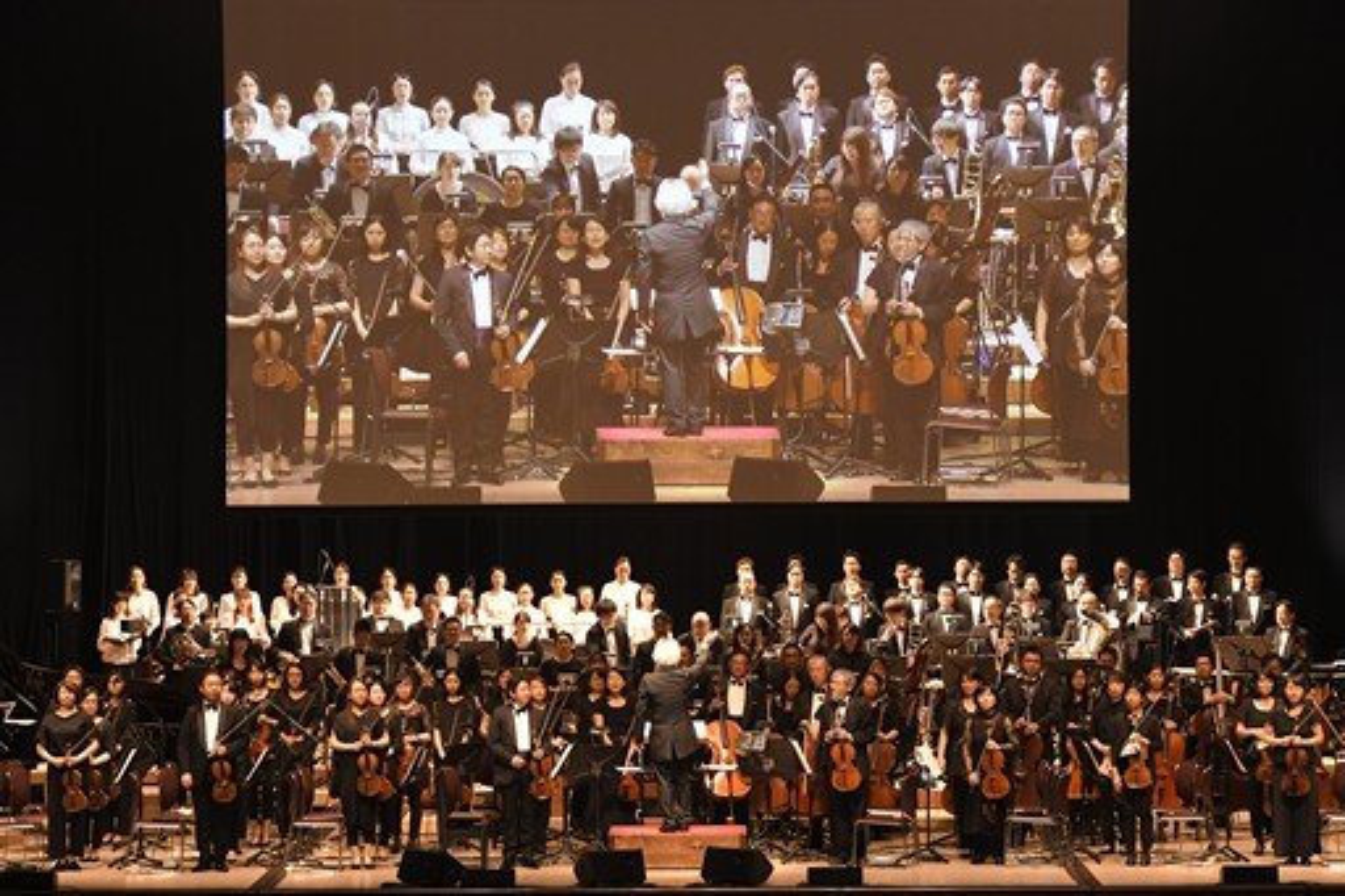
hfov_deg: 16.4
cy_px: 448
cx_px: 672
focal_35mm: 125
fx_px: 4668
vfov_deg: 11.0
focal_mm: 125
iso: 2500
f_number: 4.8
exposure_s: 1/160
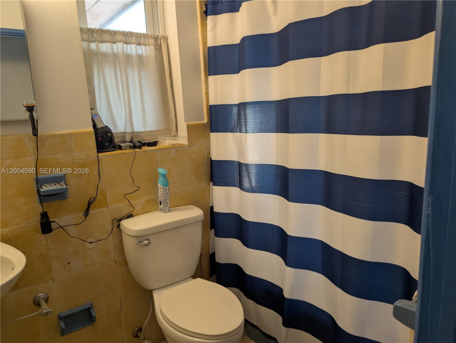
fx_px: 317
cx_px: 228
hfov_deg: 71.5
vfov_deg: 56.9
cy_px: 172
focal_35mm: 24
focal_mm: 6.9
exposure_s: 1/120
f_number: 1.68
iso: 315
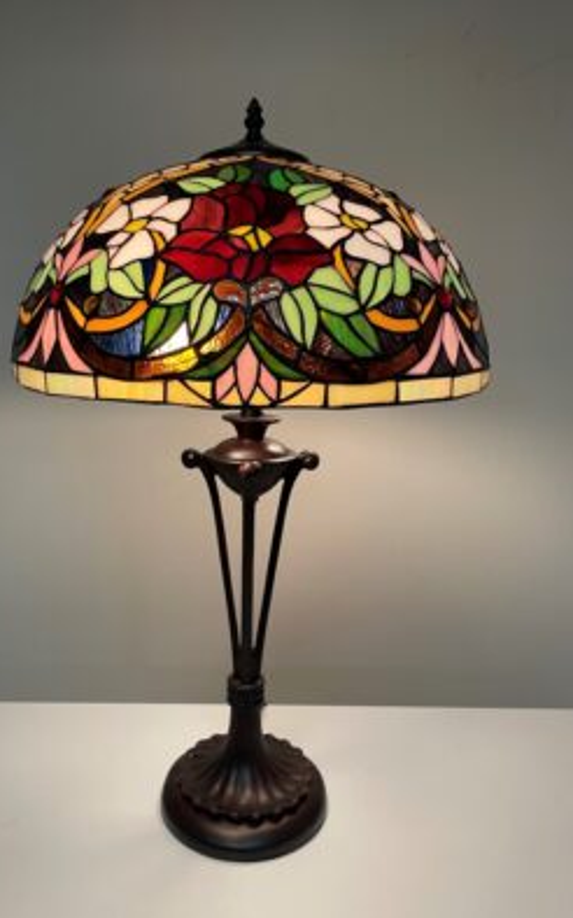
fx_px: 700
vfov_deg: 66.5
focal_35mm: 28
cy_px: 464
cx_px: 252
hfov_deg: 44.4
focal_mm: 4.2
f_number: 1.6
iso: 64
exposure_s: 1/50
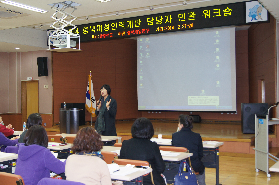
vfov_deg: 31.8
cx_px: 140
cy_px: 92
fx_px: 325
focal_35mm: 42
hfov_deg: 46.4
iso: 800
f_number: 4.5
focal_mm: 28
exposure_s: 1/80
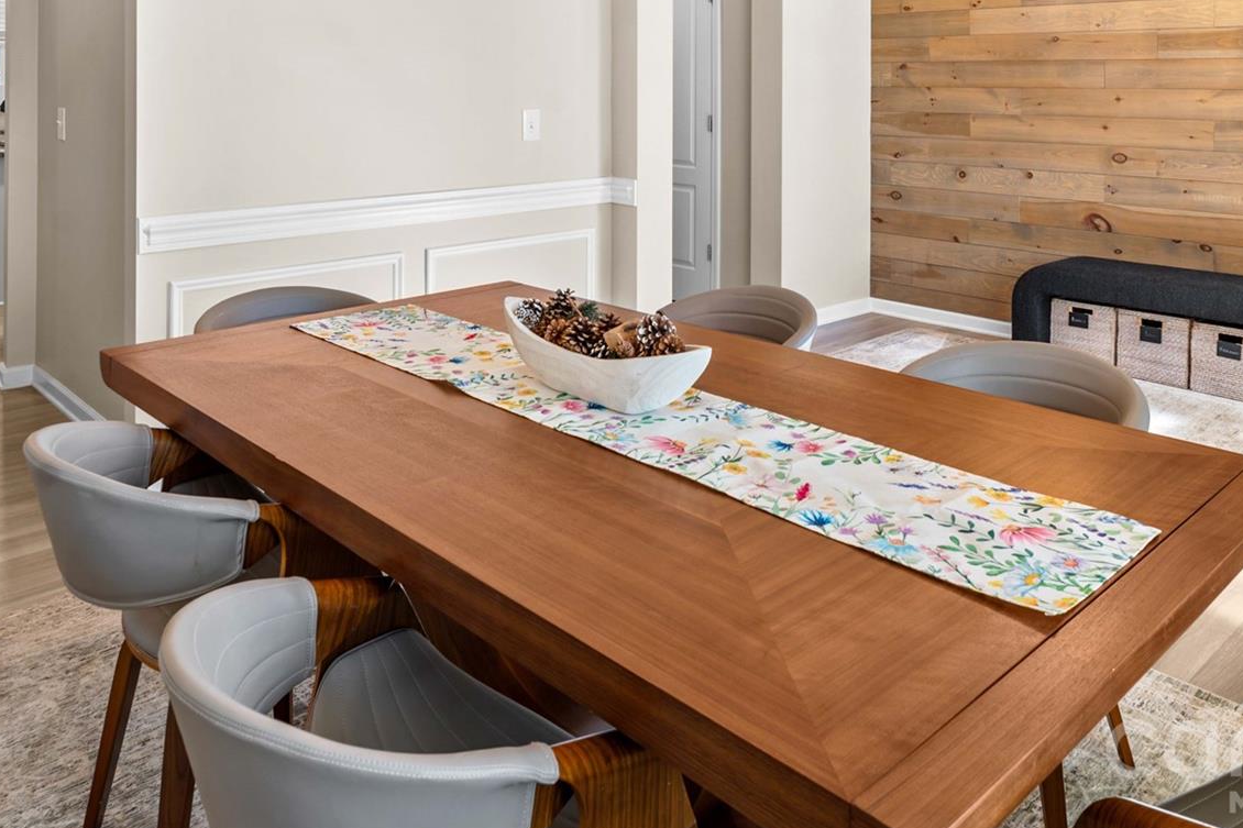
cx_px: 641
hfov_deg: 63.7
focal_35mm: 29
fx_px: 1001
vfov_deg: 41.4
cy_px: 82
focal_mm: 16
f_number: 8
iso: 100
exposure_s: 1/1.67
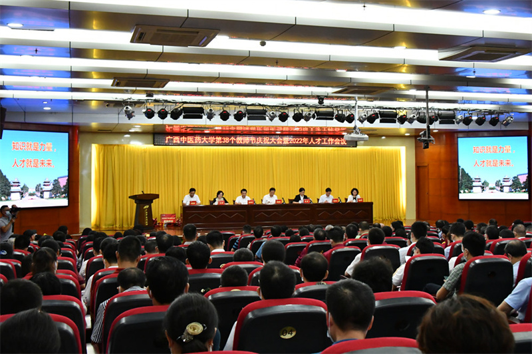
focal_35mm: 39
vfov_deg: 34.2
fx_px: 576
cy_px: 177
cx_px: 266
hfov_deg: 49.6
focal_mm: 26
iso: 3200
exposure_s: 1/60
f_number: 5.6
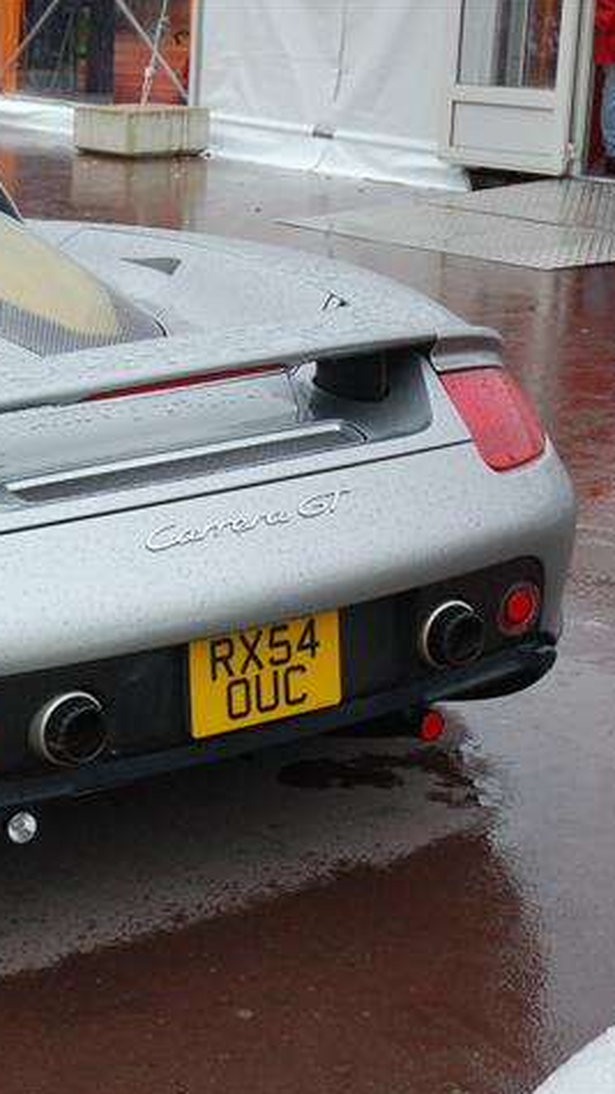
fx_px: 2350
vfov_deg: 26.2
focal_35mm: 81
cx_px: -160
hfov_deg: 14.4
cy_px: 548
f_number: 4.5
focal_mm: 34
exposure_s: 1/80
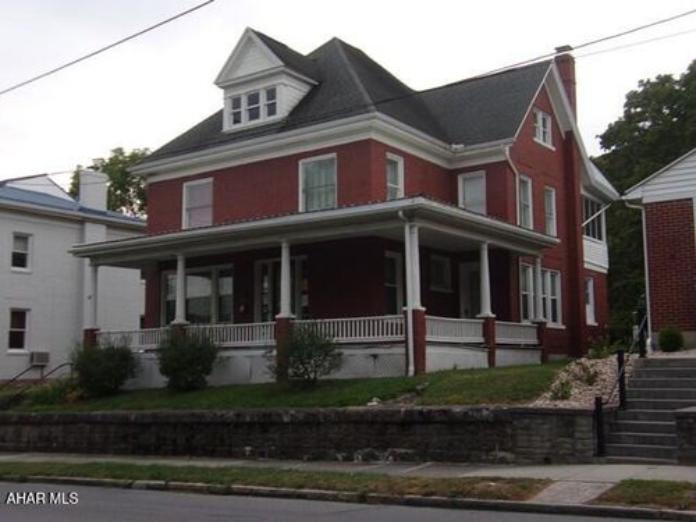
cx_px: 348
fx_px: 844
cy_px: 261
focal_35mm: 42
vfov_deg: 34.3
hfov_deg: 44.8
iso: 80
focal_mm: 7.6
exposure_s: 1/100
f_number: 3.7
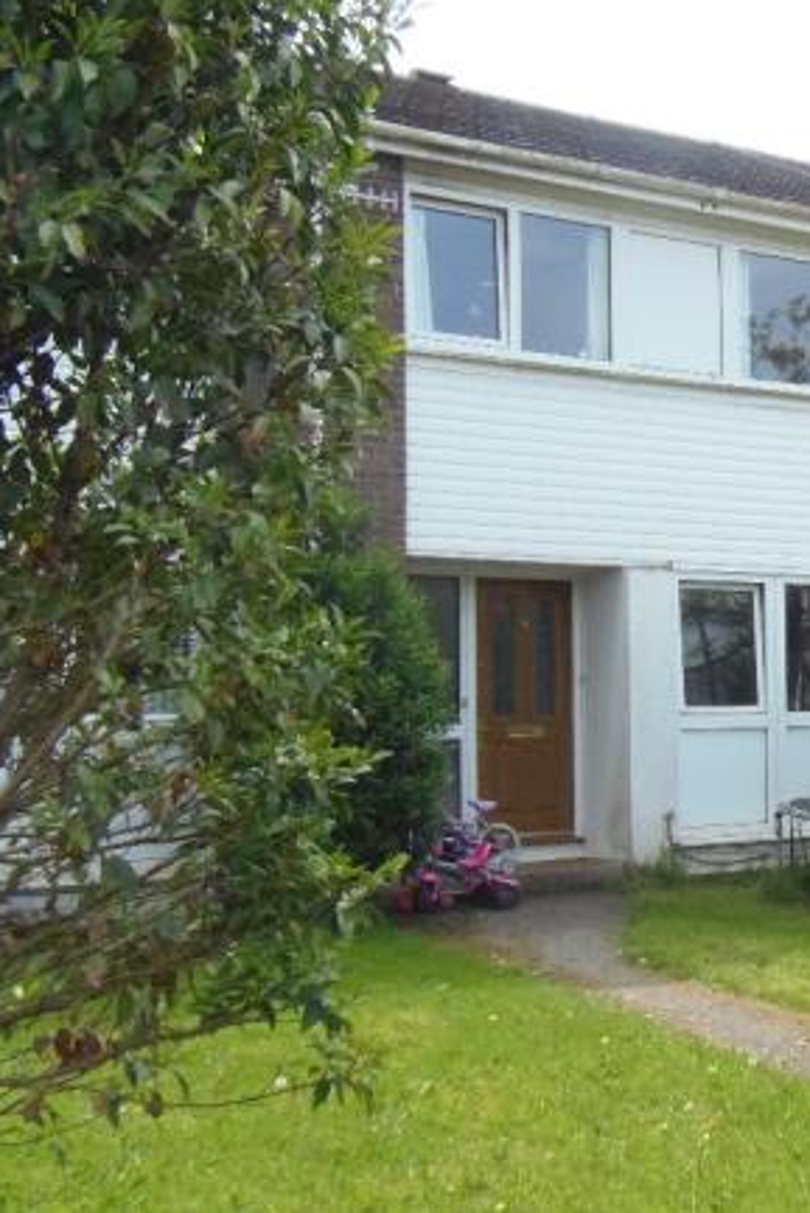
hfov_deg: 26.8
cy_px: 606
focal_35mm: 49
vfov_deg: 40.3
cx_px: 699
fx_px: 1652
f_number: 6.3
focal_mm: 6.5
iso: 400
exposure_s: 1/640
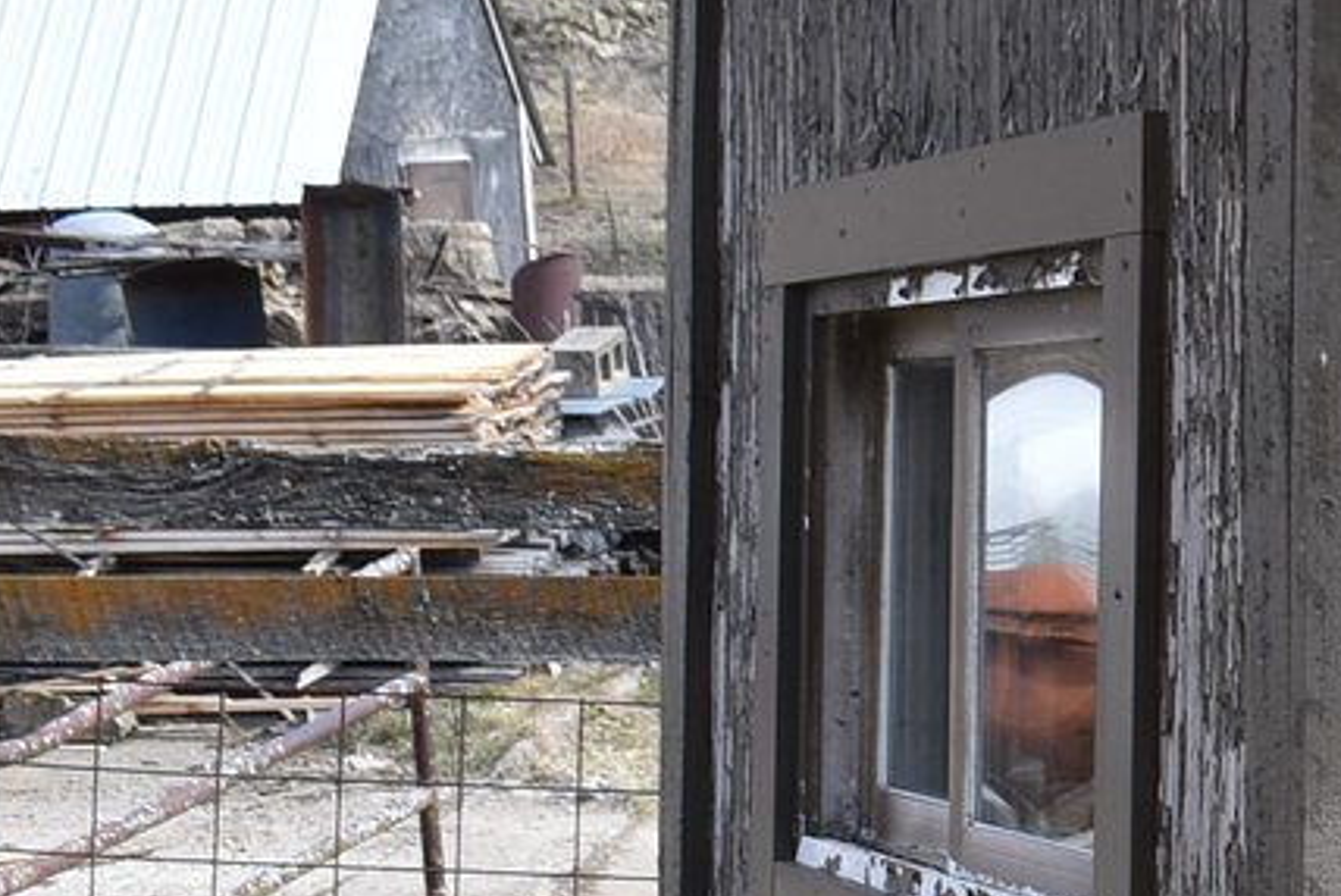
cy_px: 1039
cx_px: 2096
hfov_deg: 15.6
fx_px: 4436
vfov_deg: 11.3
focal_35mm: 119
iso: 200
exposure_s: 1/250
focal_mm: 20
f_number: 8
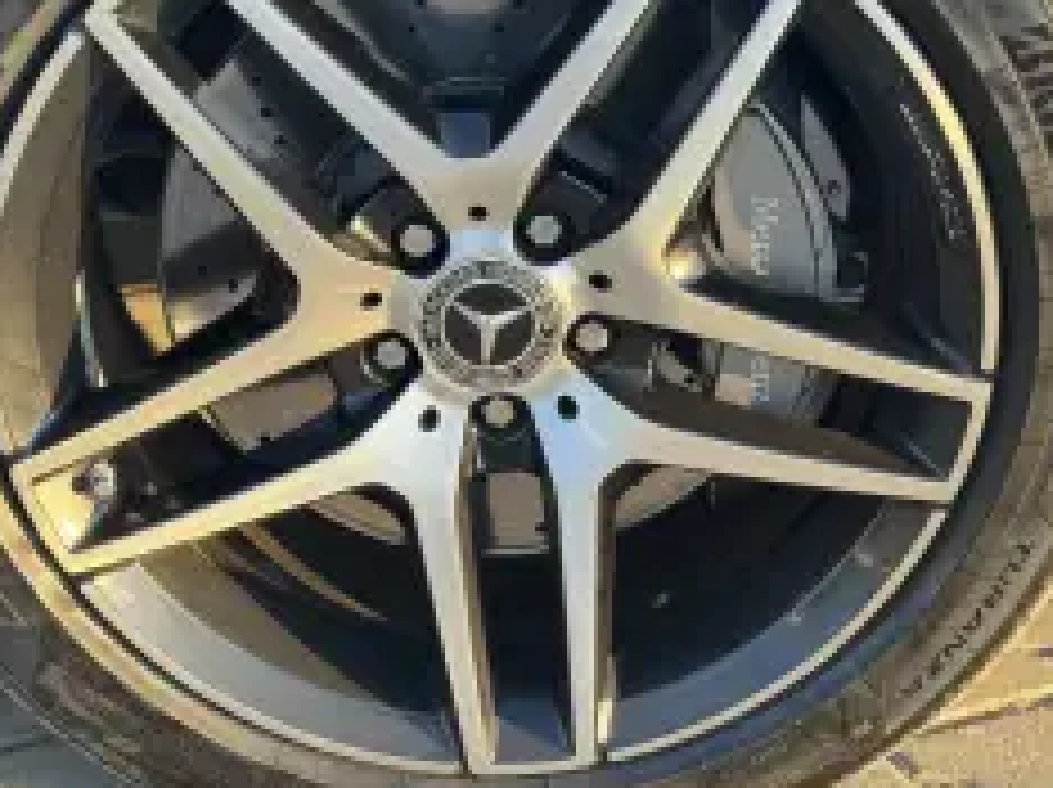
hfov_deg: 26.4
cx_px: 518
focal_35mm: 74
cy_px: 279
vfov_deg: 19.8
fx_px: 2249
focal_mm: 6.76
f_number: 1.78
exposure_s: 1/180
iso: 64
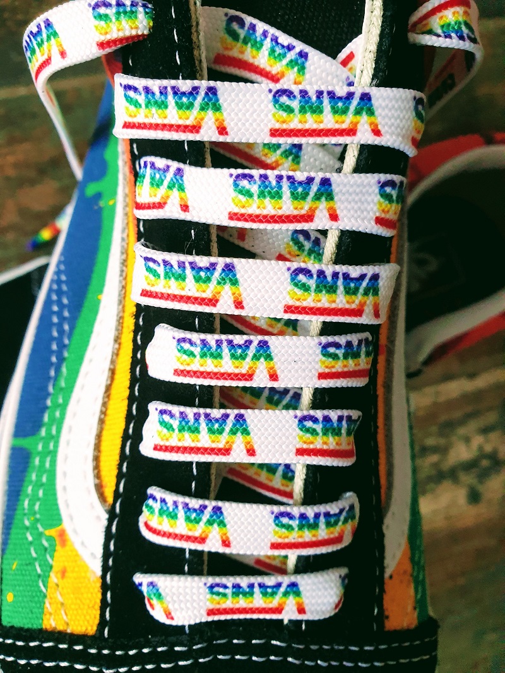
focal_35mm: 26
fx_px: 506
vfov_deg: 67.3
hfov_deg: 53.1
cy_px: 336
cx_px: 252
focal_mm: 4.3
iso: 320
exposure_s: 1/50
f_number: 2.4
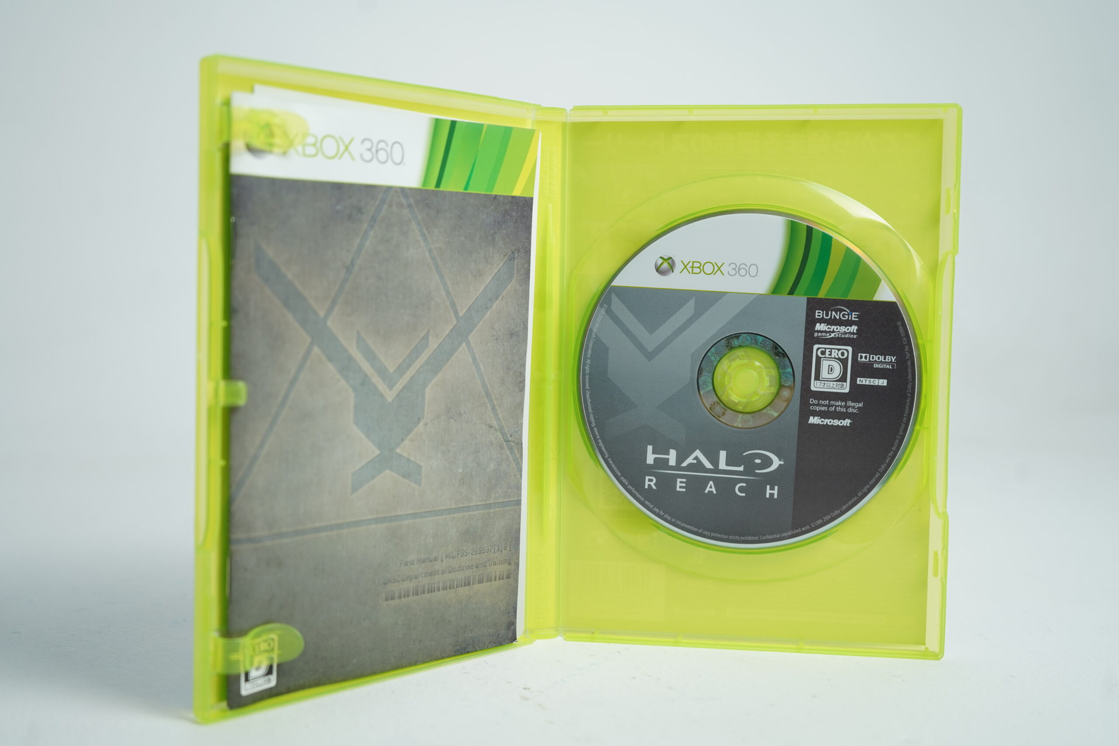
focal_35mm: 39
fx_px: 1212
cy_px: 373
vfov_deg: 34.2
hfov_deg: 49.6
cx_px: 560
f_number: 4.5
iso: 250
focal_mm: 39
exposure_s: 1/40
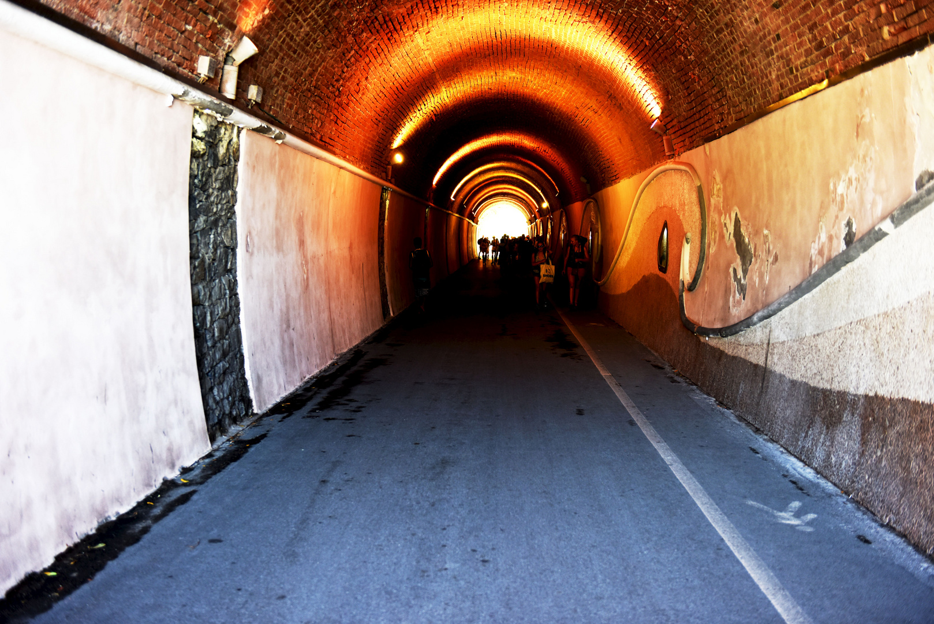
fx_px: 1038
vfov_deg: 33.4
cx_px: 467
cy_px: 312
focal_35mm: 40
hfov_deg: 48.4
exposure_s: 1/80
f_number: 2.8
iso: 560
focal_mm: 40
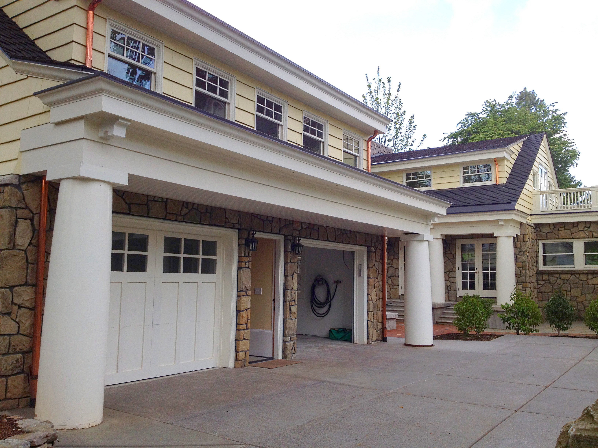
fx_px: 605
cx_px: 299
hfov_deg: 52.6
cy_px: 224
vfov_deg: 40.7
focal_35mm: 35
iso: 64
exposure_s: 1/581
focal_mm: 4.28
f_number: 2.4
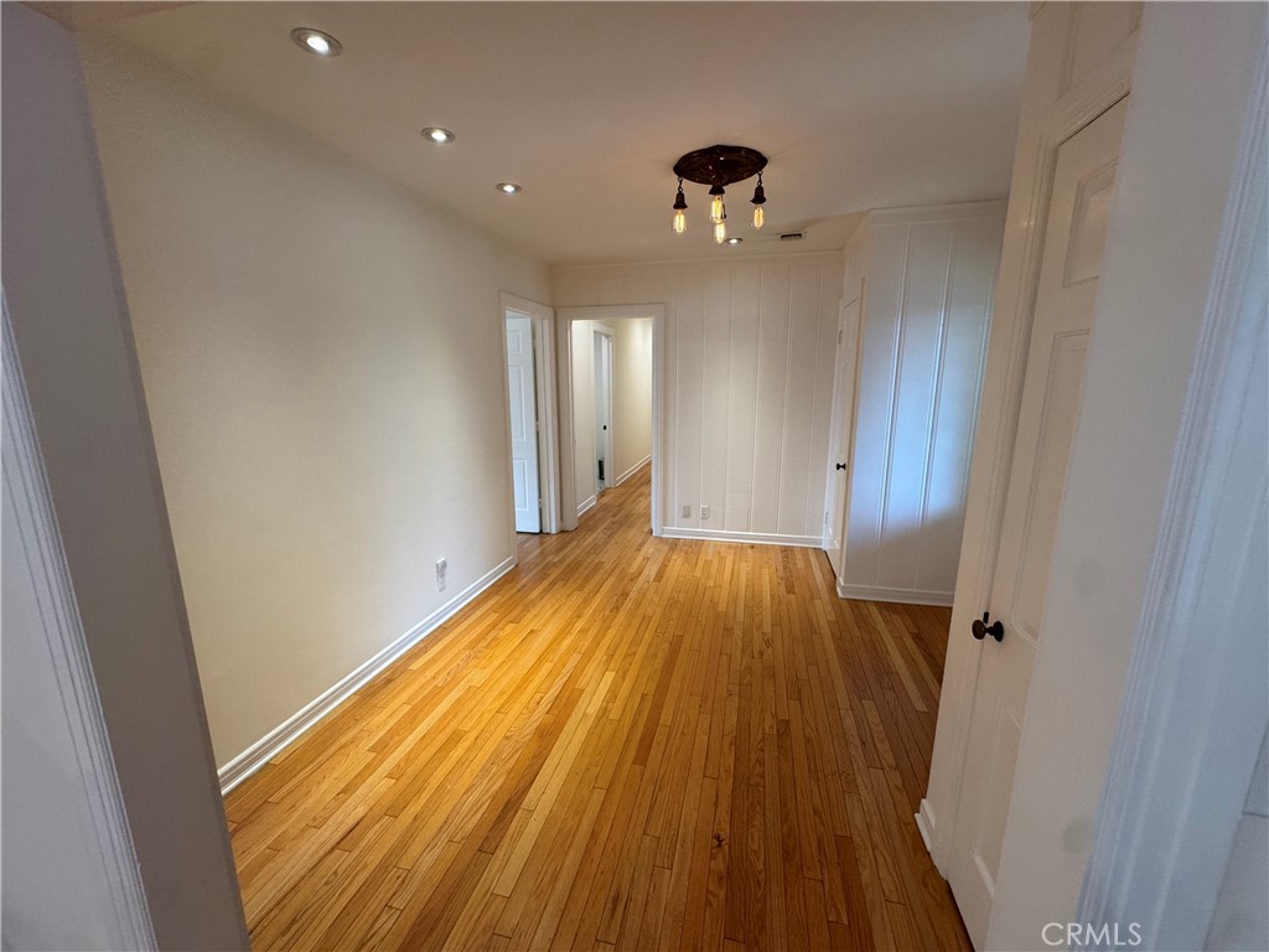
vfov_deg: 85.7
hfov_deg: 102.1
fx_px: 513
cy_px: 476
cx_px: 634
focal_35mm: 14
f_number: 2.2
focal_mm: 2.22
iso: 200
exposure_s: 1/120
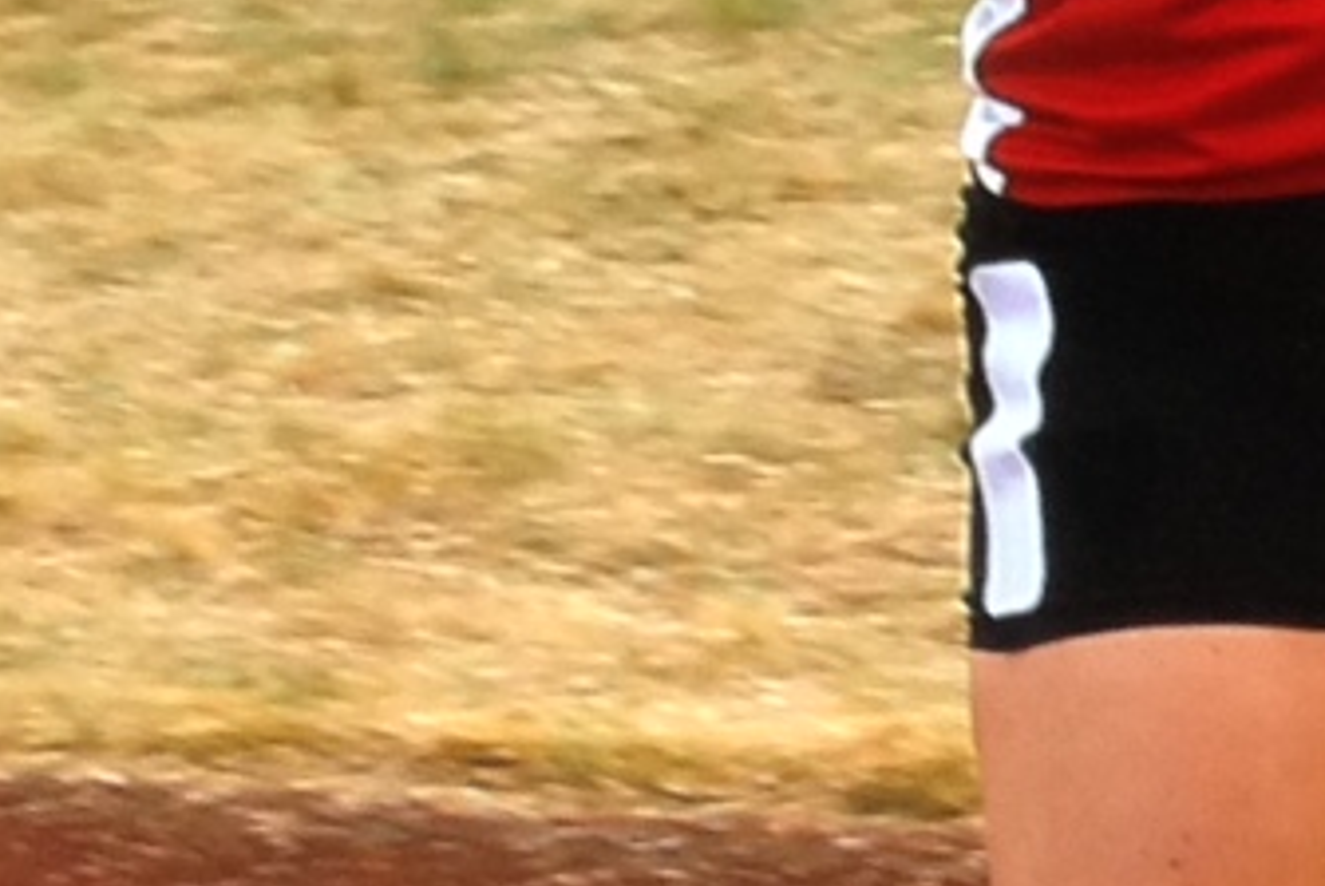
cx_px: 1036
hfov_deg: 12.2
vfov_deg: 8.2
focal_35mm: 167
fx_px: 6152
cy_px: 554
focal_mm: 4.12
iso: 100
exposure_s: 1/20
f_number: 2.4
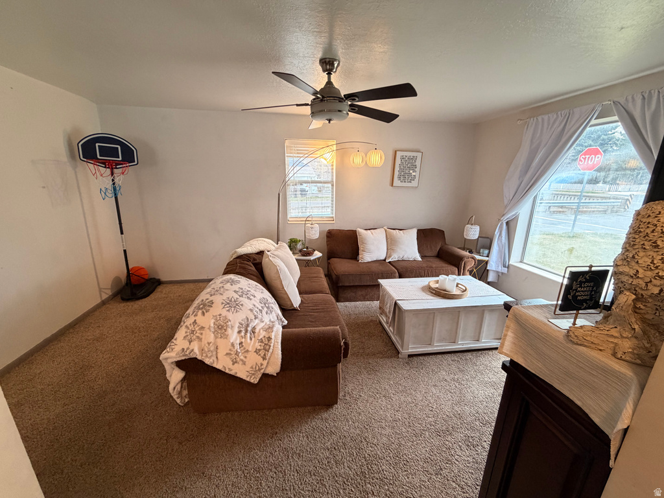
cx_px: 332
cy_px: 249
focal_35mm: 14
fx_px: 269
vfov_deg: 85.7
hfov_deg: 102.1
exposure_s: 1/60
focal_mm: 2.22
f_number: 2.2
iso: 320
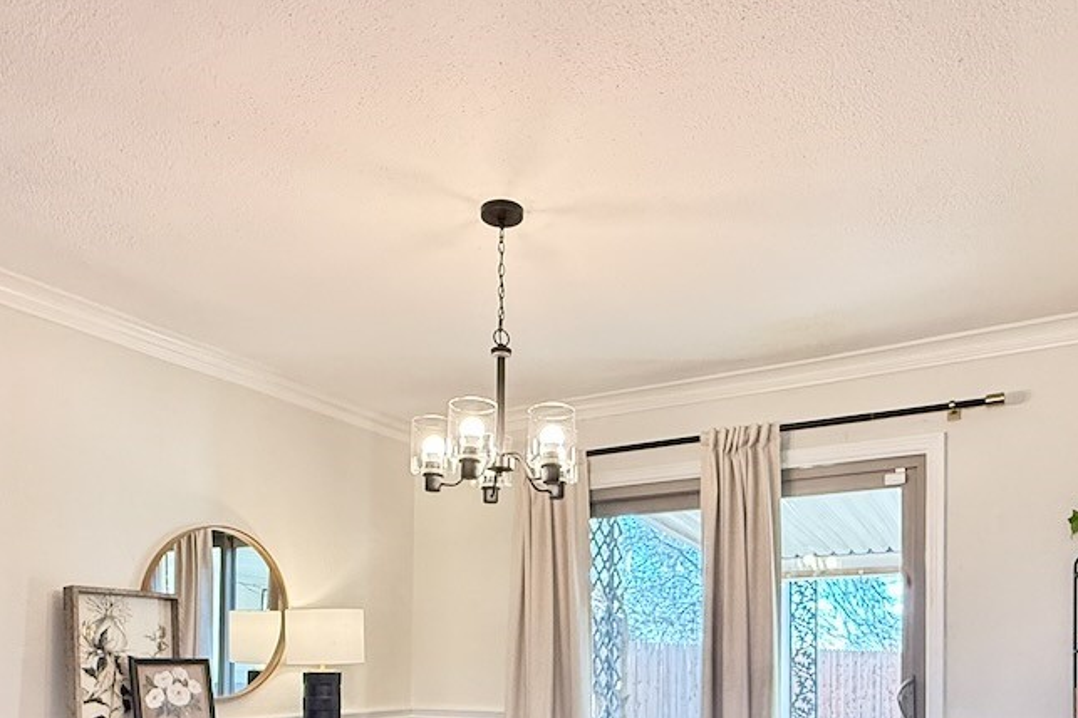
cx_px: 548
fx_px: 868
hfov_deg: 63.7
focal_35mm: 29
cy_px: 653
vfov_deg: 41.2
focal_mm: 2.22
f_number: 2.2
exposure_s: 1/120
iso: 500
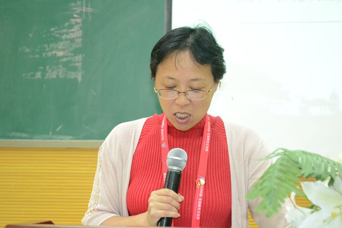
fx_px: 784
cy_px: 114
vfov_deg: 16.6
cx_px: 171
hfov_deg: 24.6
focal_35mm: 82
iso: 3200
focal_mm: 55
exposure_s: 1/60
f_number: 7.1
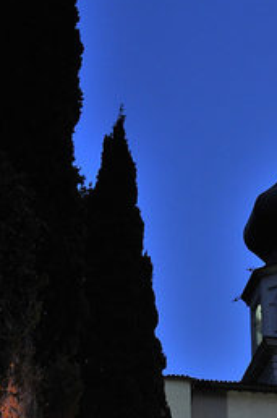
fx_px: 1416
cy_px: 347
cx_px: 306
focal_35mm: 122
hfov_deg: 11.0
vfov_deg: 16.6
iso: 500
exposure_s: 1/60
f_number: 1.8
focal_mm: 35
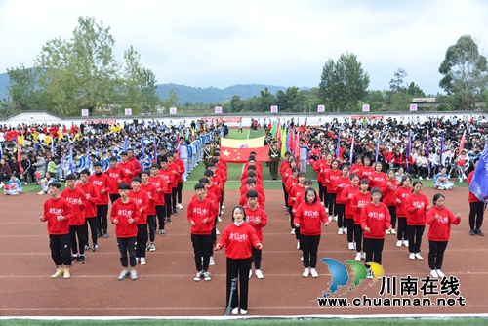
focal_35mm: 28
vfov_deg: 46.5
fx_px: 380
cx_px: 244
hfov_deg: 65.4
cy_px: 163
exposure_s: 1/400
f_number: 6.3
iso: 640
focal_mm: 28
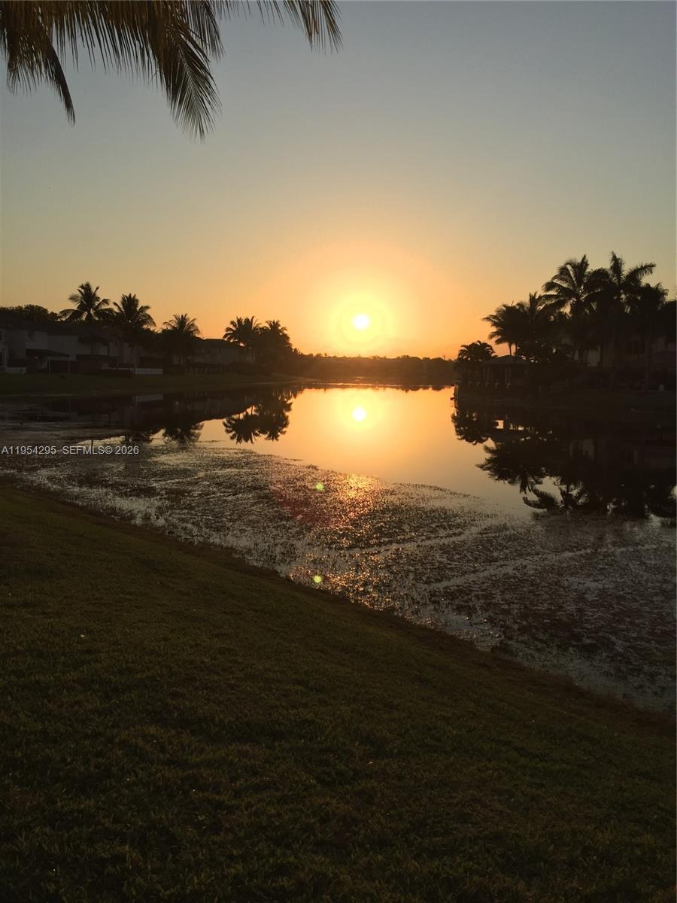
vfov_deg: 61.7
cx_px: 338
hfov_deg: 48.2
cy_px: 452
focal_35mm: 29
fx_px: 756
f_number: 2.2
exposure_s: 1/2198
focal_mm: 4.15
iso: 32
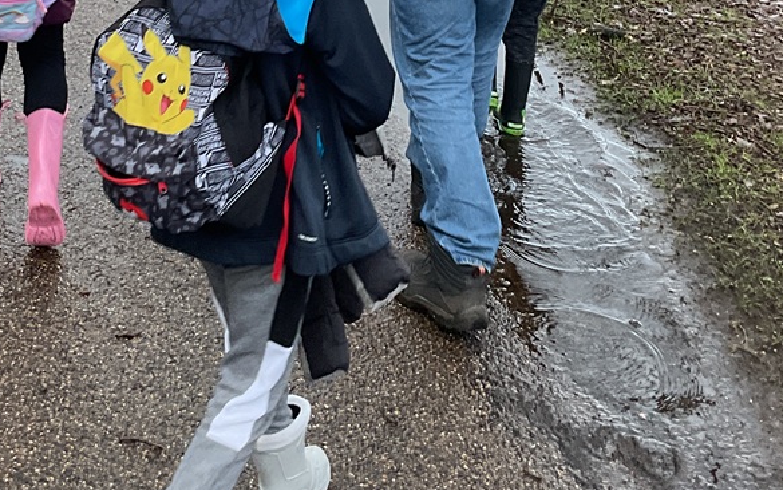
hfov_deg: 29.2
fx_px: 1494
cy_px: -80
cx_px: 264
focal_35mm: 70
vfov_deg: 17.8
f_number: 1.8
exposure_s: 1/100
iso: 64
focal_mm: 3
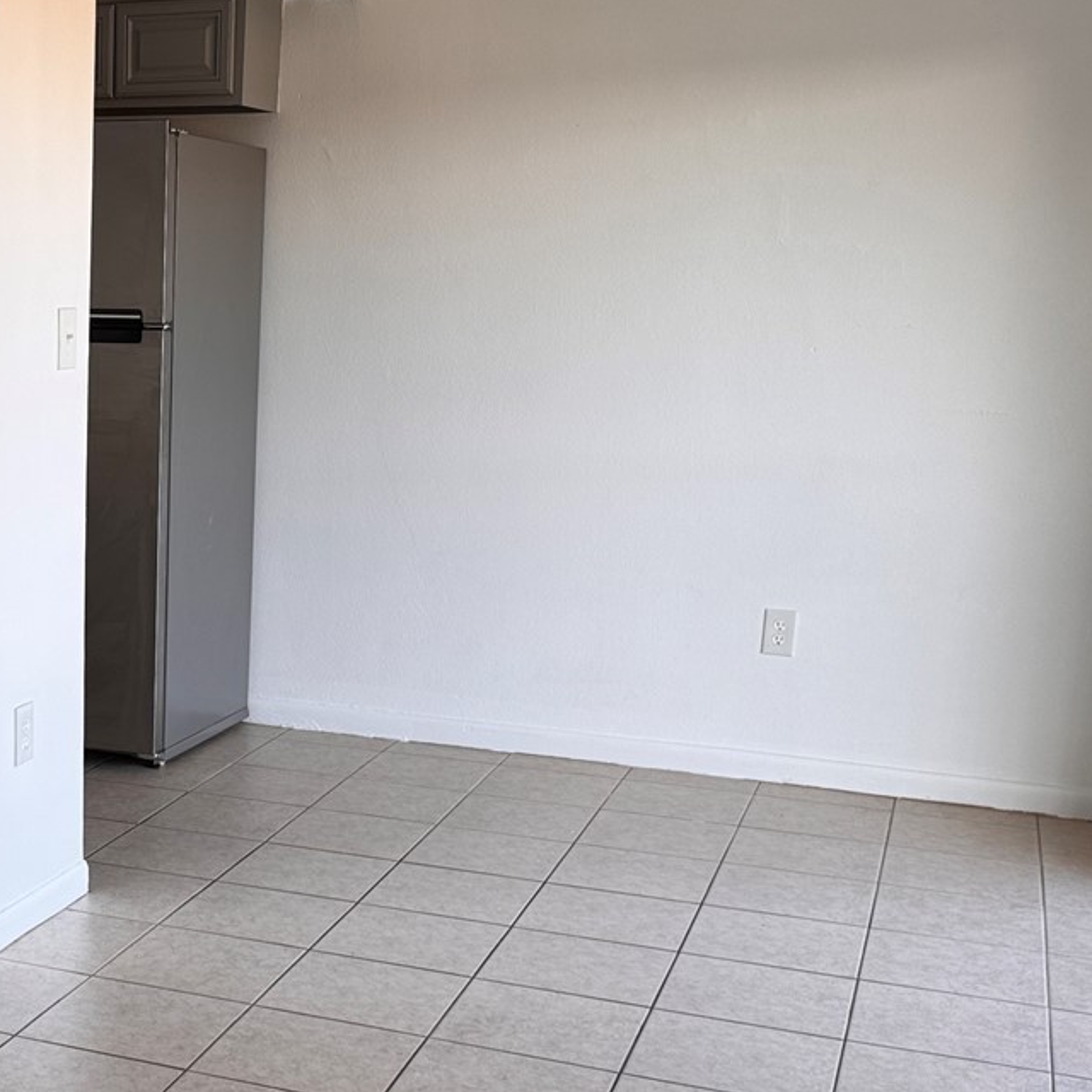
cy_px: 630
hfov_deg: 30.4
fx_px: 1892
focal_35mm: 53
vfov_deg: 32.1
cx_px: 61
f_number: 1.78
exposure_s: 1/121
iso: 64
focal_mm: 6.76
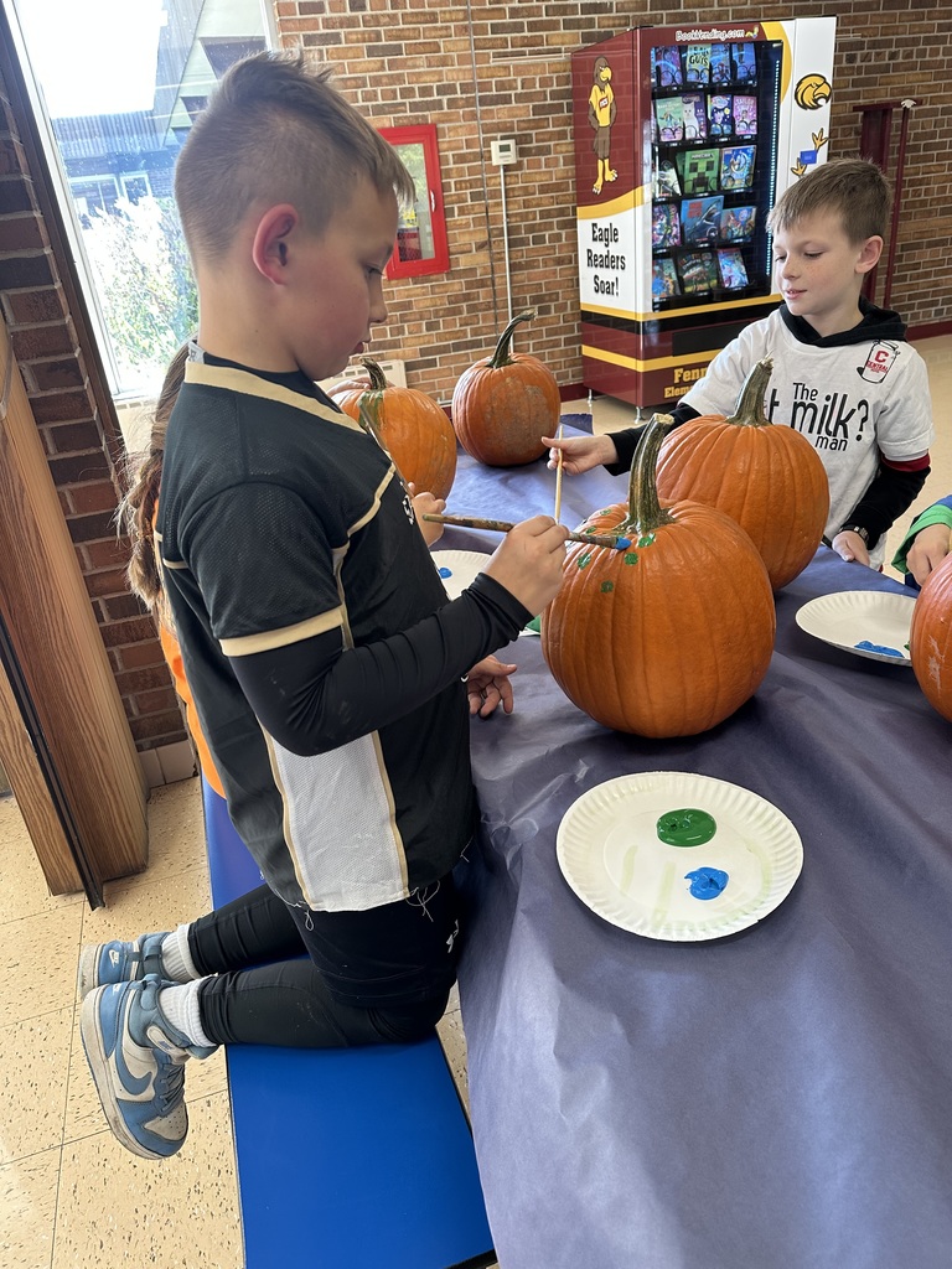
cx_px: 476
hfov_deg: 56.8
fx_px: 880
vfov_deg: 71.6
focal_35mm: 24
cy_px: 634
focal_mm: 6.86
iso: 160
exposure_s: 1/120
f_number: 1.78
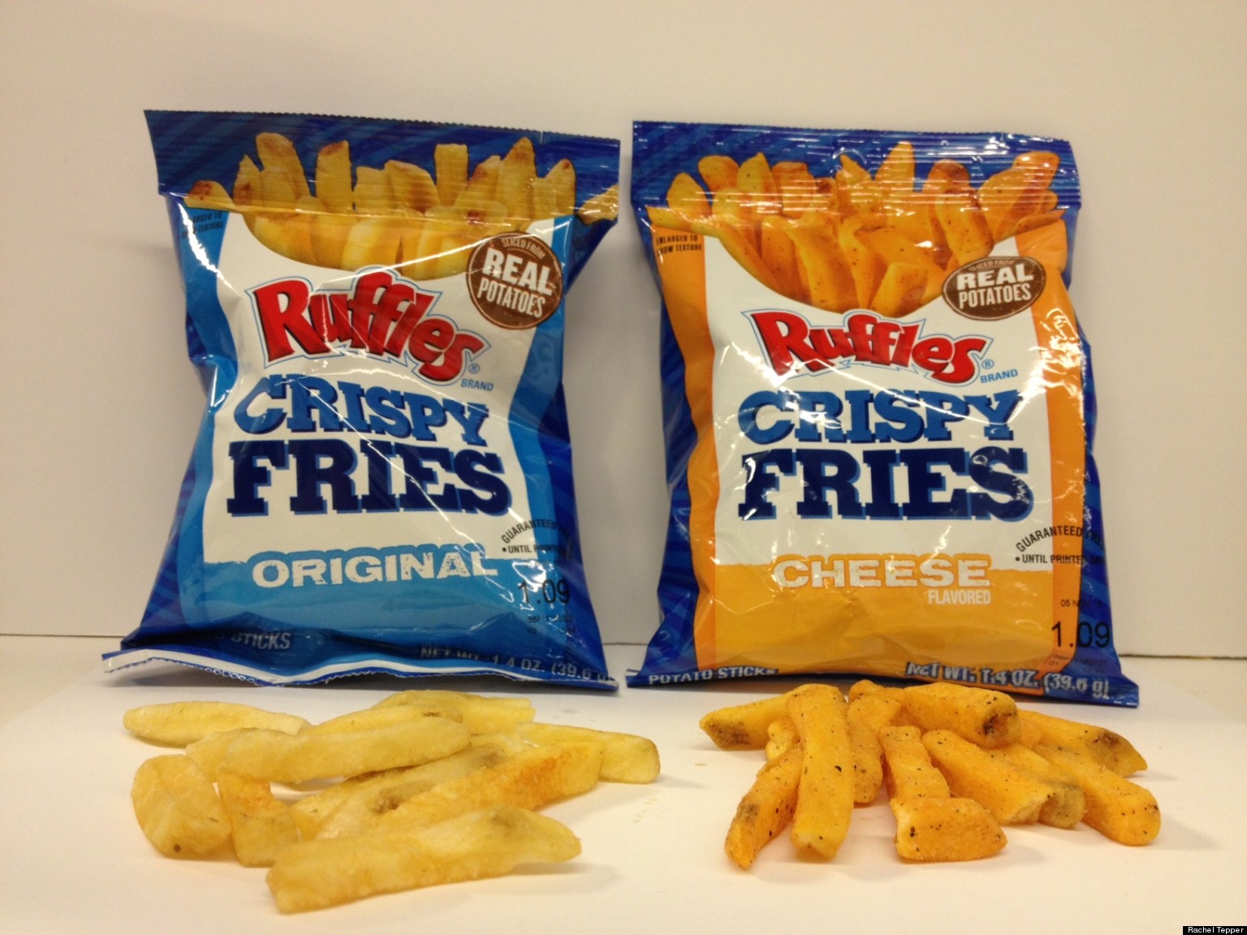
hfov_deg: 52.6
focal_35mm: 35
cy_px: 468
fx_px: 1261
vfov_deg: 40.7
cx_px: 624
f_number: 2.4
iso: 80
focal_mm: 4.28
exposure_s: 1/20
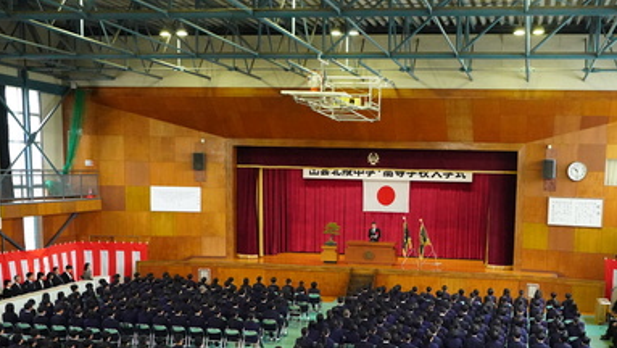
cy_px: 284
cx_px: 405
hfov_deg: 44.9
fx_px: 737
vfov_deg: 26.0
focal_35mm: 45
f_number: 3.5
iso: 12800
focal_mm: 30
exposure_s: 1/1000
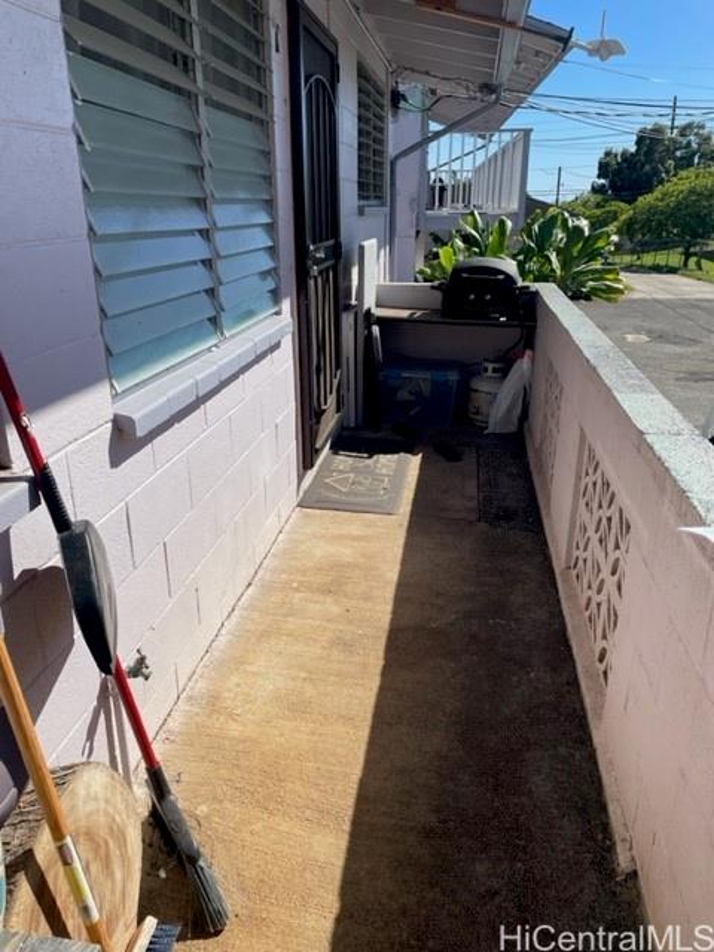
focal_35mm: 26
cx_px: 357
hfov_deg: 53.1
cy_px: 476
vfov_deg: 67.3
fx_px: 715
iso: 32
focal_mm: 4.2
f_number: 1.6
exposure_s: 1/3610
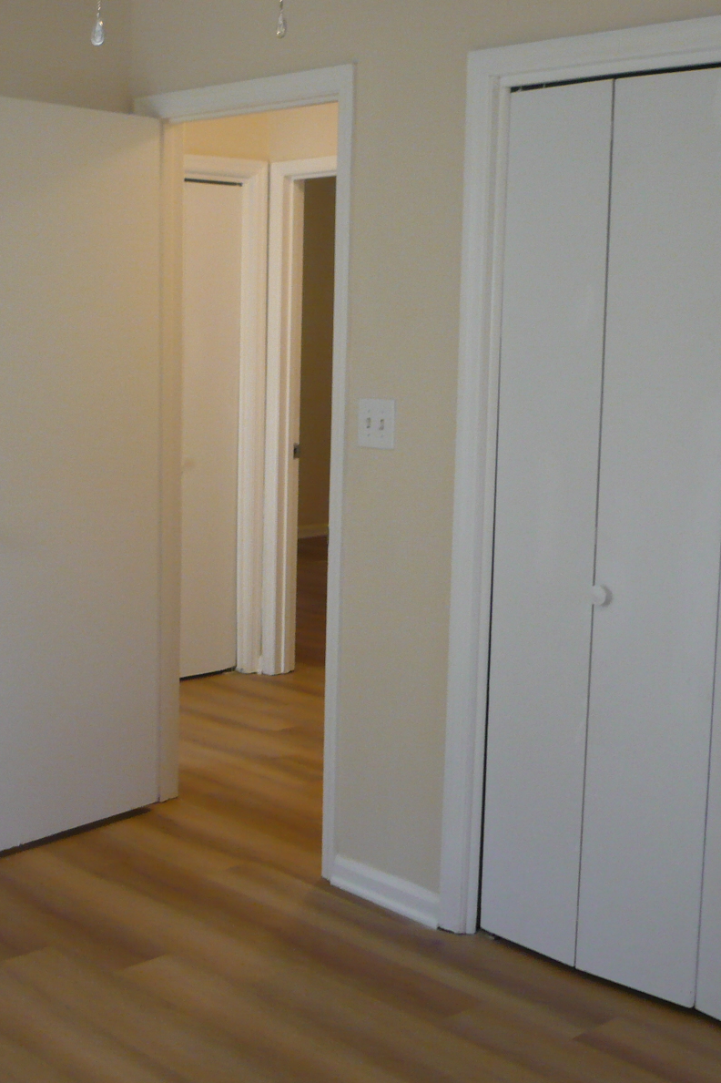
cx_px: 283
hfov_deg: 27.4
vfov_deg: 40.4
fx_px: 1473
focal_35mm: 49
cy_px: 546
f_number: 2.8
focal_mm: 5.8
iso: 200
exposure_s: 1/30
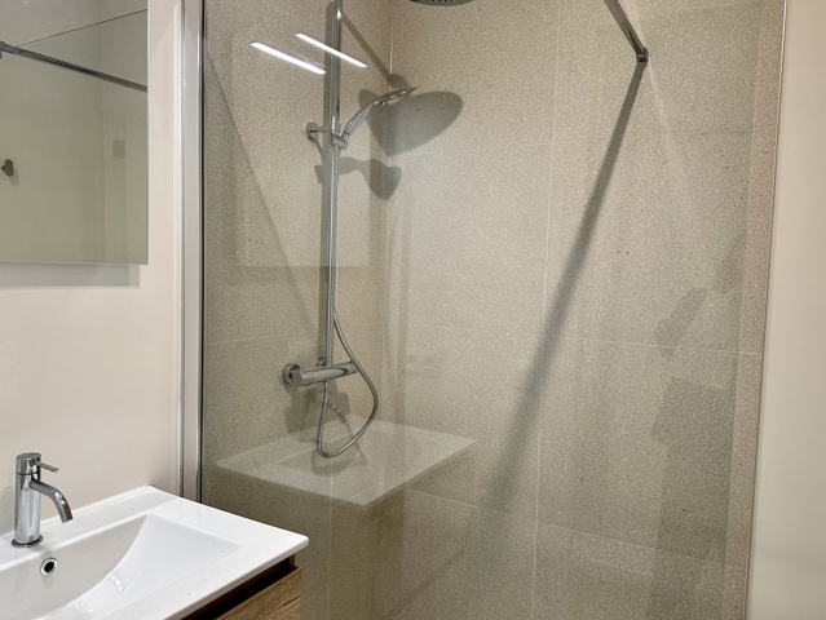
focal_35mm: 24
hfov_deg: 71.6
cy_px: 310
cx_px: 413
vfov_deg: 56.9
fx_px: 573
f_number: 1.78
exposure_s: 1/100
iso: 200
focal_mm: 6.86
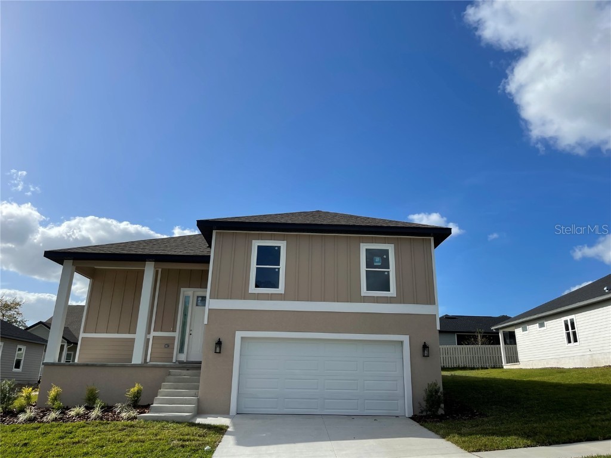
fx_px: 459
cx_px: 306
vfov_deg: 53.1
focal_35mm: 26
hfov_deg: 67.3
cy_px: 229
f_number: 1.6
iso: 32
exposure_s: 1/5917
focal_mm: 5.1
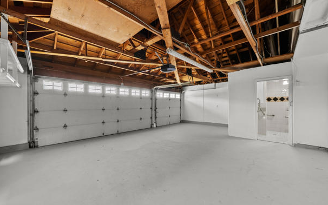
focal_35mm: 14
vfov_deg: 78.7
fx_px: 125
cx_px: 162
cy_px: 105
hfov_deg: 105.3
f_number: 9
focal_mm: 13
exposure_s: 1/1.67
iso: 250
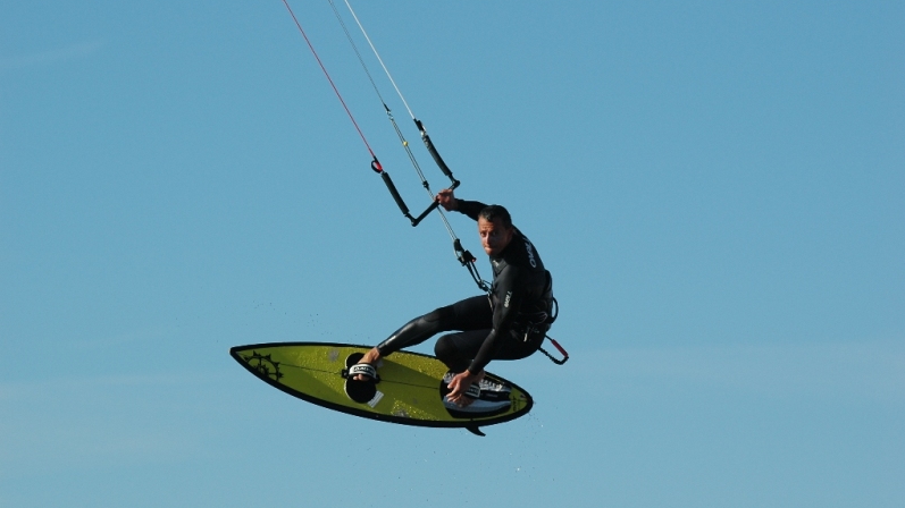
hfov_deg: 6.5
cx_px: 452
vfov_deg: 3.7
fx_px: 7942
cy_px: 248
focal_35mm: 331
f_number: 4.5
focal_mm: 210
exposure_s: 1/2000
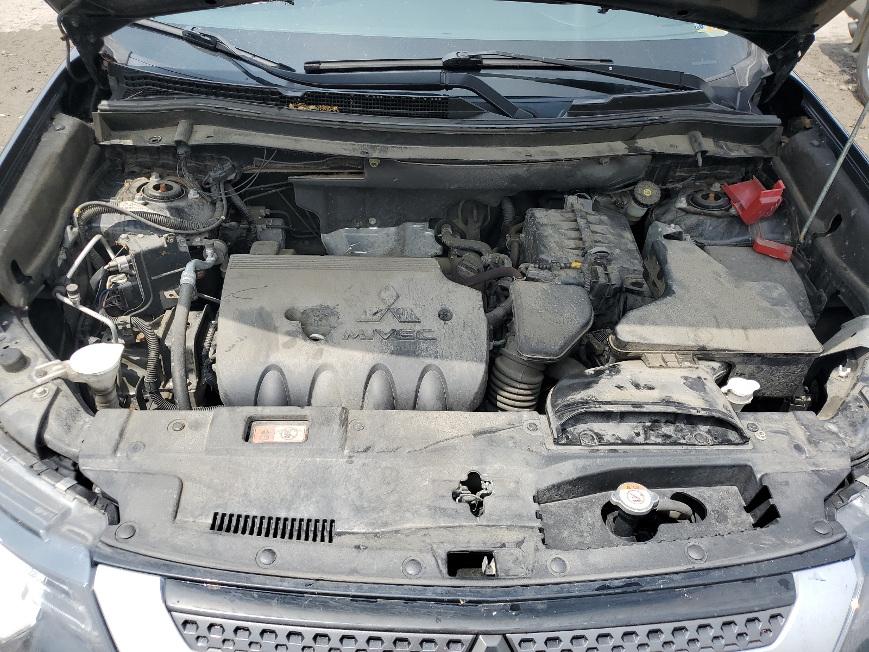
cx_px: 434
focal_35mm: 26
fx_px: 653
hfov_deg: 67.3
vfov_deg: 53.1
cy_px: 326
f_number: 1.5
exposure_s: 1/1667
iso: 50
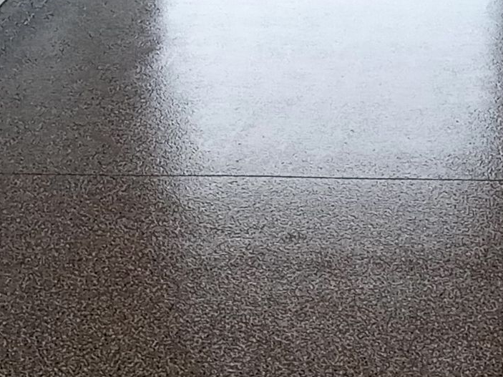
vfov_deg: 14.5
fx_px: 1482
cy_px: 245
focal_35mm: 102
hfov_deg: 19.2
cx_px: 295
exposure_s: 1/60
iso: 100
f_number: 2.2
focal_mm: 1.4
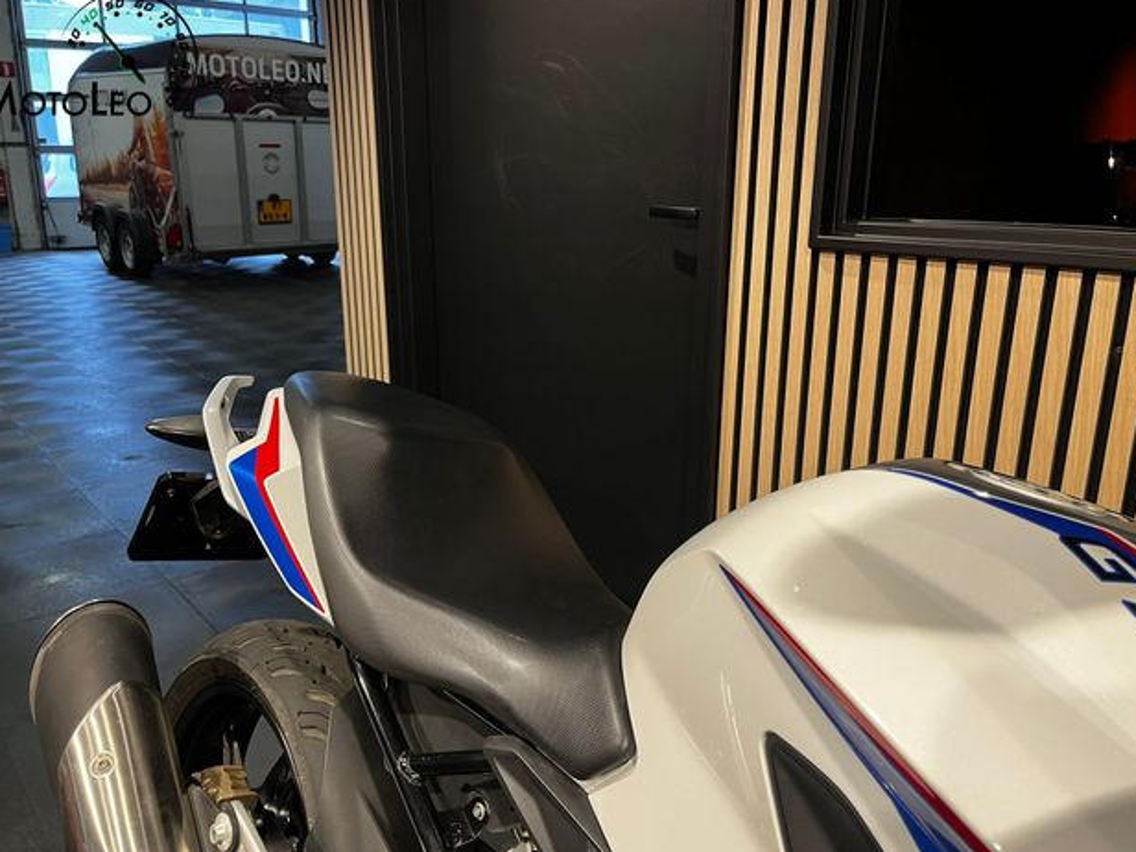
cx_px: 557
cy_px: 430
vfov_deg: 51.4
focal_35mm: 27
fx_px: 886
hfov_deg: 65.3
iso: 80
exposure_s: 1/50
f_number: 1.6
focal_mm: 5.1
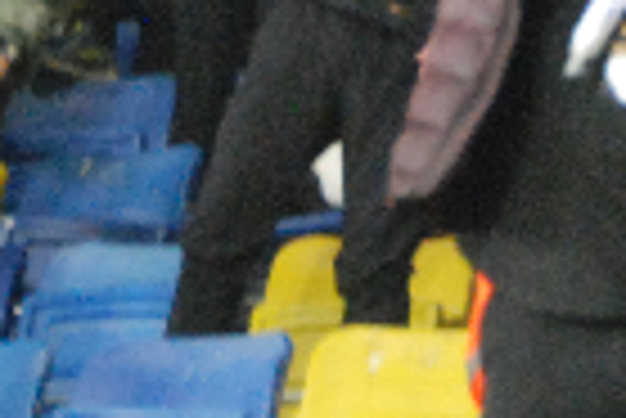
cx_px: 1009
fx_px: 7502
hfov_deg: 4.7
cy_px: -614
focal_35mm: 431
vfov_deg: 3.2
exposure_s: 1/30
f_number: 5
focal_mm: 50
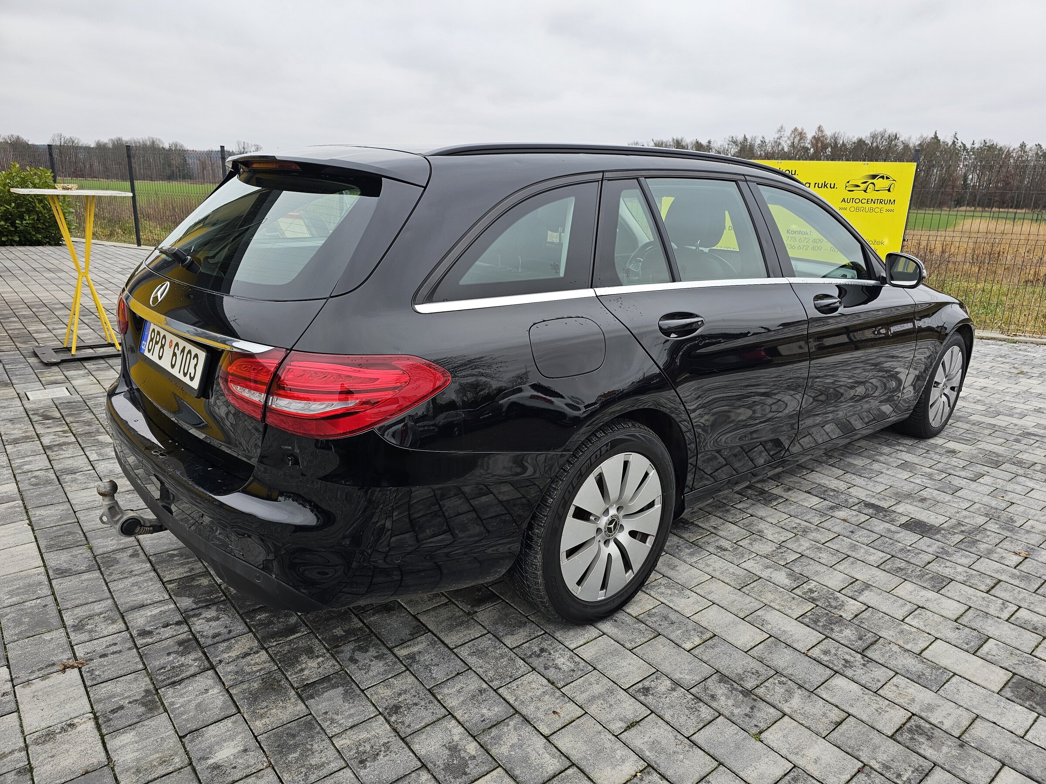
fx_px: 695
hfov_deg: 73.9
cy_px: 392
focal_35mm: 23
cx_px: 523
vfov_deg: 58.9
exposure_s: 1/180
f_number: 1.7
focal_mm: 6.3
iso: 32
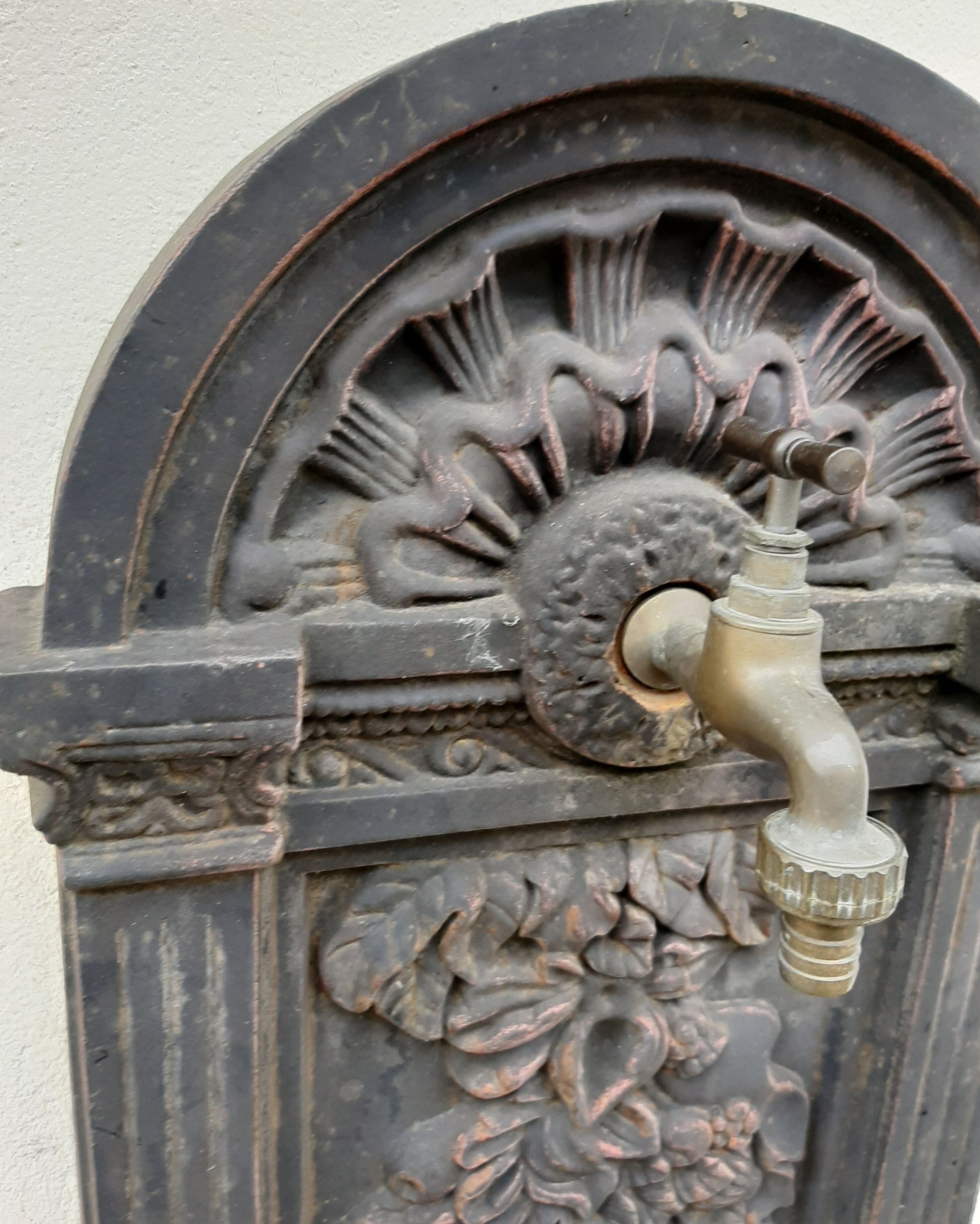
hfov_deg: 51.5
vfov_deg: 62.2
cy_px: 590
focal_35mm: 28
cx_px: 496
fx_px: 1015
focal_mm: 3.93
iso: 40
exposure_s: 1/152
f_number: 1.7
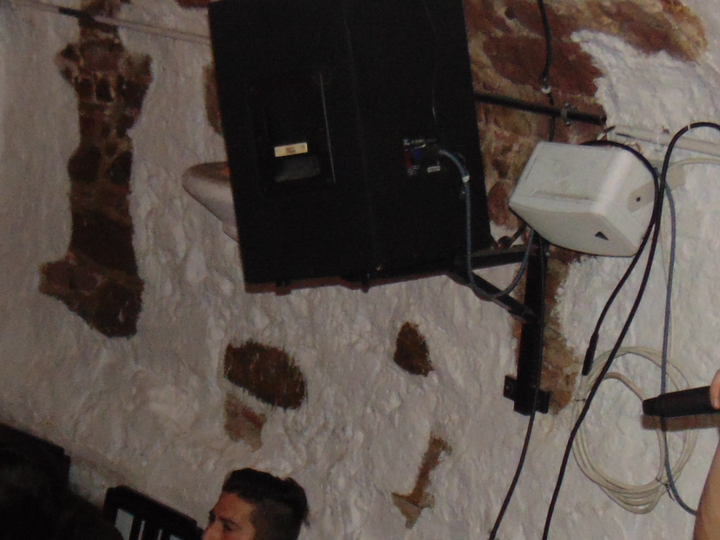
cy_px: 375
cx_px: 207
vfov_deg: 18.4
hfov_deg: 24.2
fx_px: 1664
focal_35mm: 80
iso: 200
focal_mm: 4.5
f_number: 3
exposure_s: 1/8
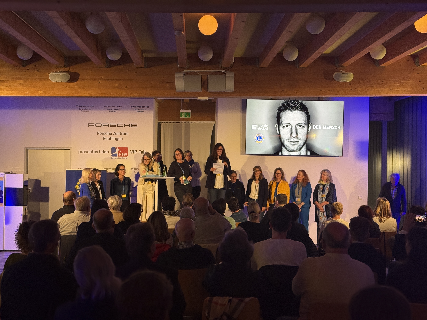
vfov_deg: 30.3
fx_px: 592
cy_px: 160
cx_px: 214
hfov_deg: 39.7
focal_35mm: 48
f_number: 1.78
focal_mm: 6.76
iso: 160
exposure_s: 1/60
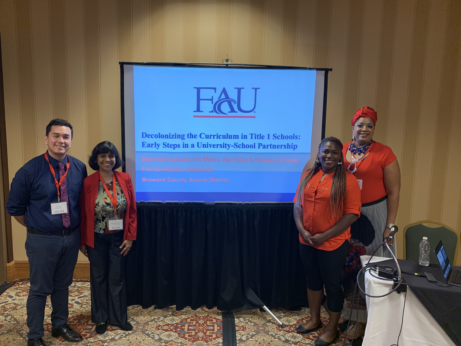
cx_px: 223
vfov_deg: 51.4
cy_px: 171
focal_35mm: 27
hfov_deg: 65.3
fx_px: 360
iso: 80
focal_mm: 4.25
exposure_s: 1/60
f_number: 1.8
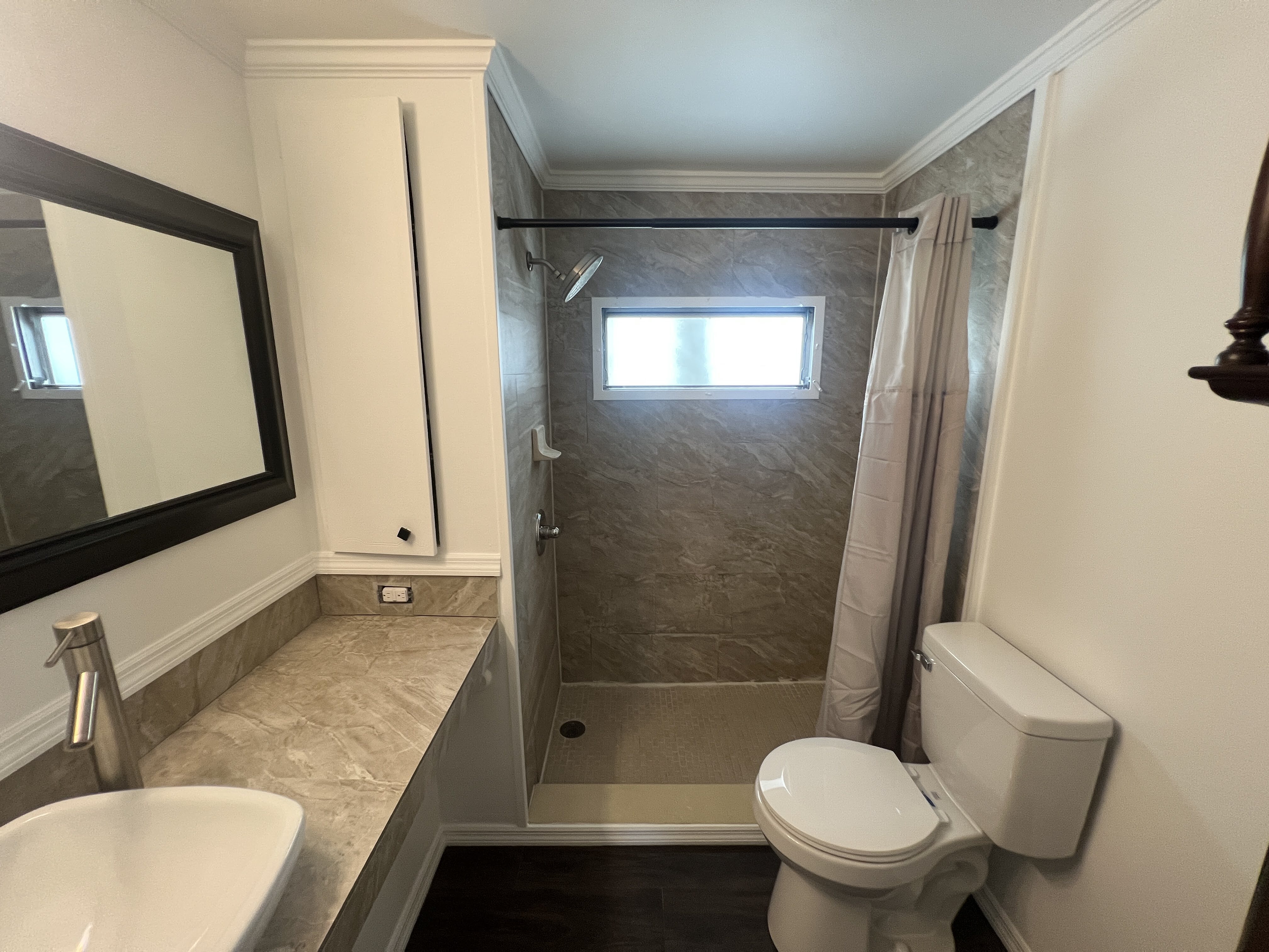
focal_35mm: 13
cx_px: 634
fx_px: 477
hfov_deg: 106.2
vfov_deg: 89.9
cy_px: 476
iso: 200
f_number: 1.8
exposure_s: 1/120
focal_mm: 1.57
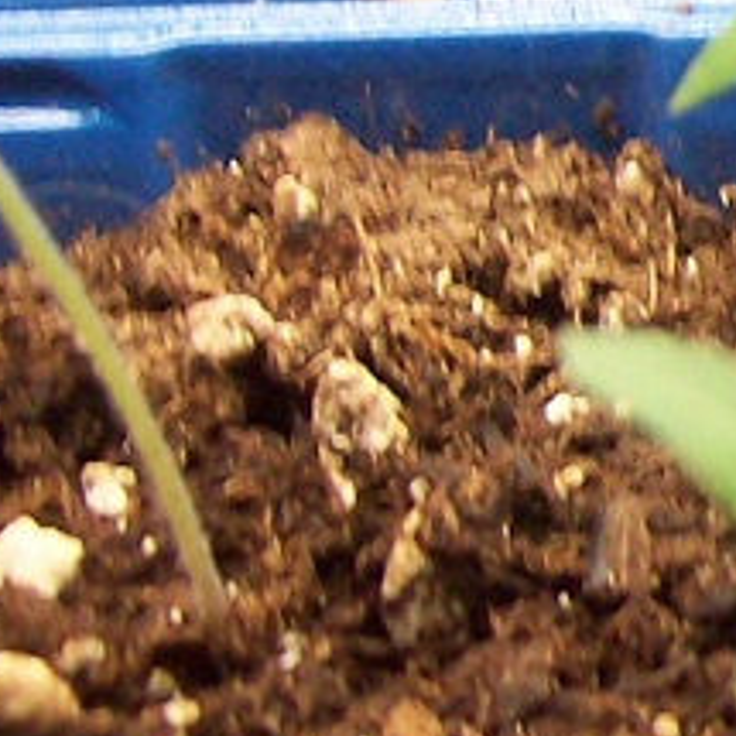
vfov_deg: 10.3
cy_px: 195
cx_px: 1708
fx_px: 4065
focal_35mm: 169
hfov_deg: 9.3
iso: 80
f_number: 2.7
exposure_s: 1/52.5
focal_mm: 6
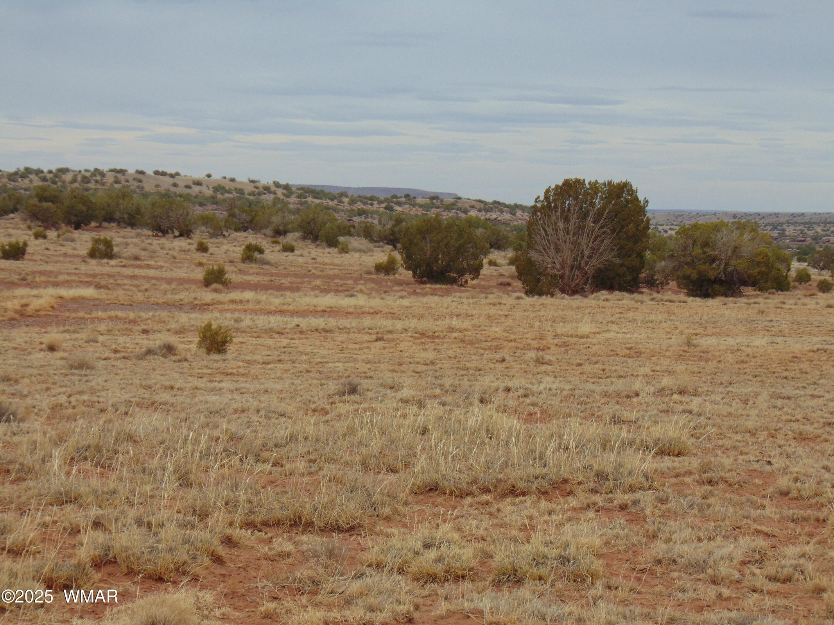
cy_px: 312
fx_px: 2602
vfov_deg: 13.7
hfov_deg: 18.2
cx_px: 417
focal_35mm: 108
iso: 80
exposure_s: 1/800
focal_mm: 19.4
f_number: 3.9
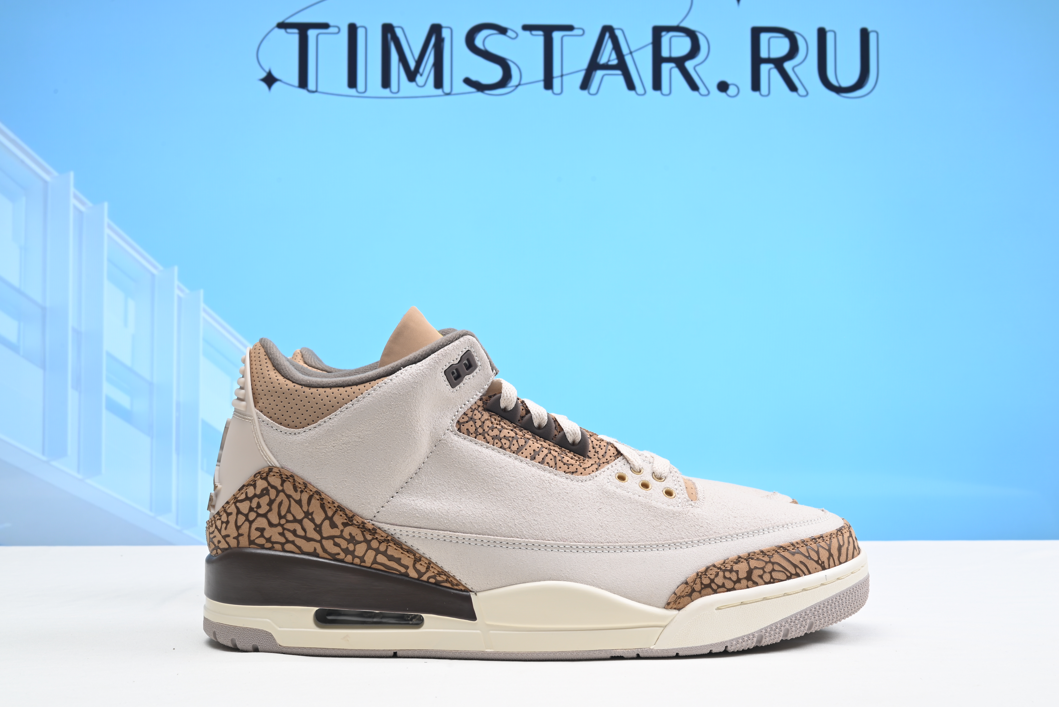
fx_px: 1324
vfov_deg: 29.9
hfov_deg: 43.6
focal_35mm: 45
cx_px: 519
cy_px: 348
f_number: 16
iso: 100
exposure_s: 1/2
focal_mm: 44
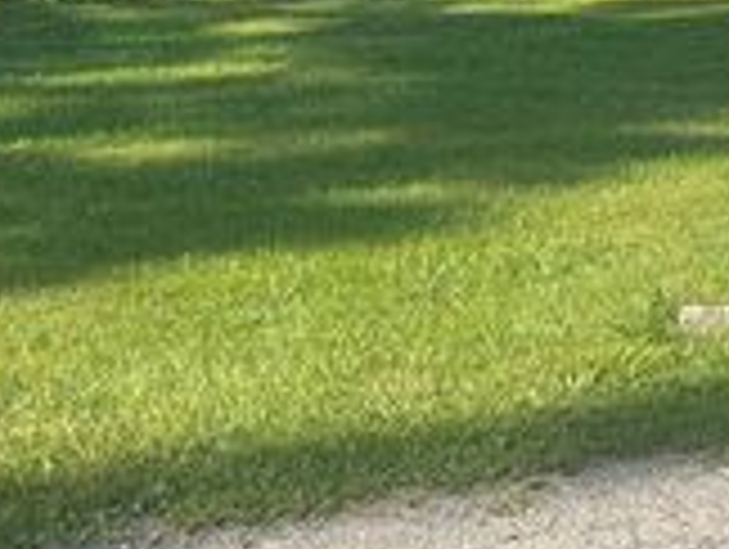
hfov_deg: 24.4
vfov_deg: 18.1
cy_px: -128
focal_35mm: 77
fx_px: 1624
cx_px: 698
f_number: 1.6
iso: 32
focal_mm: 5.1
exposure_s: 1/1266
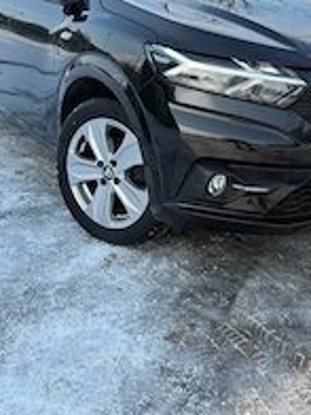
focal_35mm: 49
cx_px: 205
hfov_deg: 29.5
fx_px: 587
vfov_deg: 36.8
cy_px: 53
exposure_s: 1/1174
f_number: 1.78
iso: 100
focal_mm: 6.76
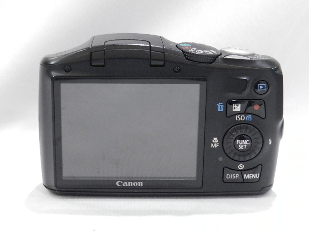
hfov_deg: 23.3
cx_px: 154
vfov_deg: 17.6
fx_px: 750
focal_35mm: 84
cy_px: 116
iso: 800
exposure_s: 1/25
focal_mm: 14.9
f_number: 4.4
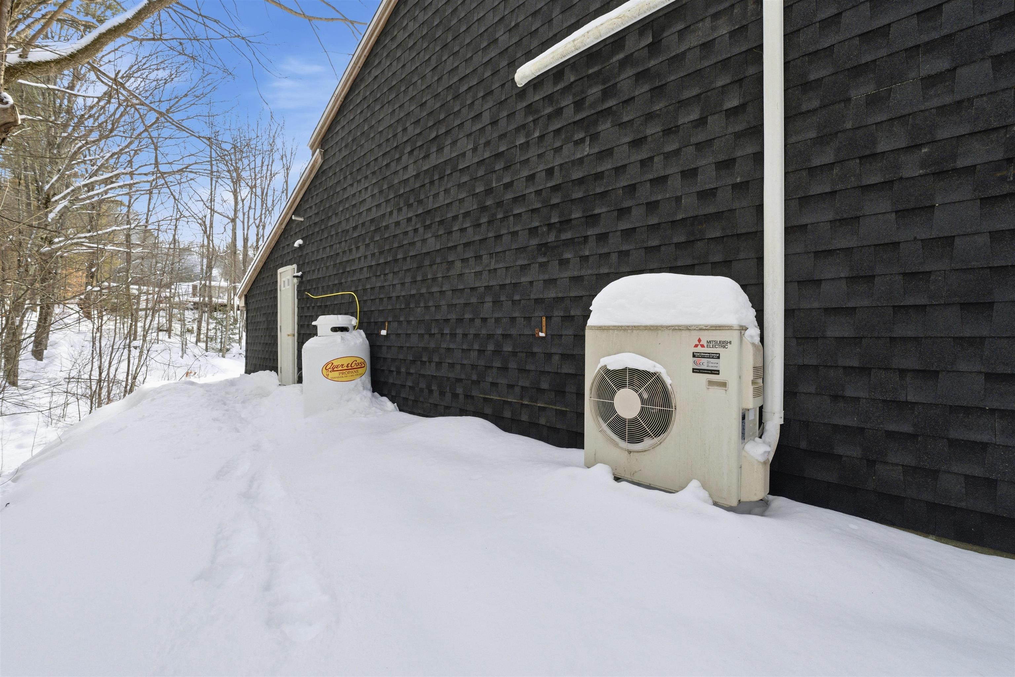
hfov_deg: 100.4
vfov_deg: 77.3
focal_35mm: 15
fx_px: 423
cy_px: 338
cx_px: 508
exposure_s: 1/500
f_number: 8
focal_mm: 10
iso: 800
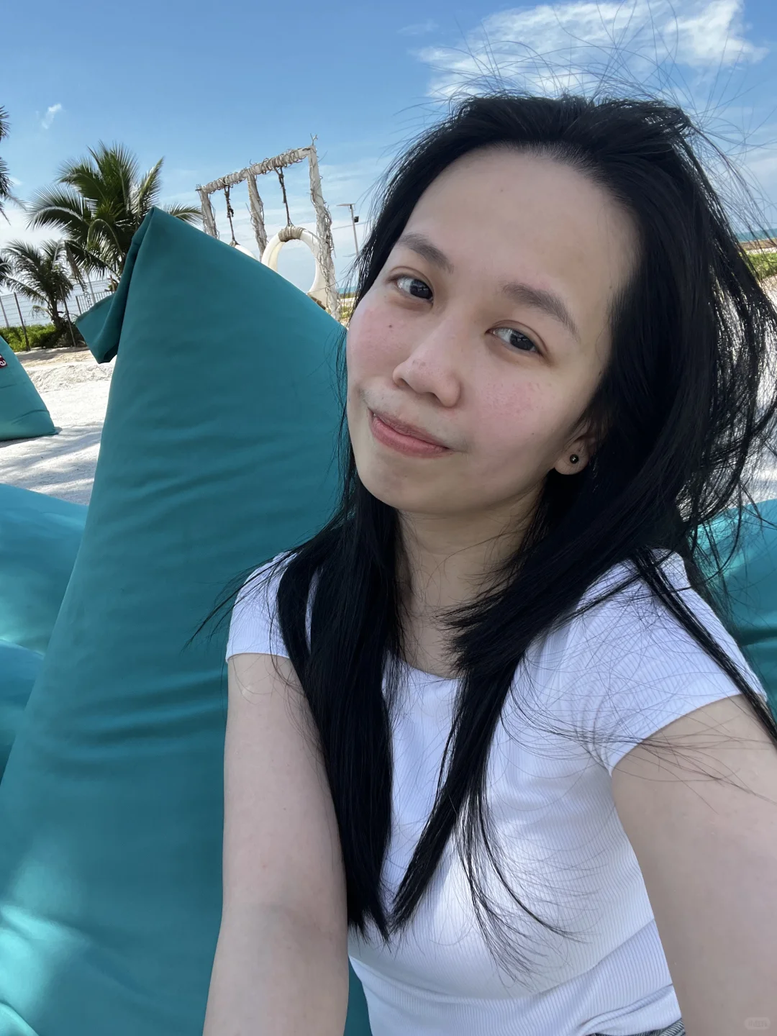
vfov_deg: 73.9
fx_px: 688
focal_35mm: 23
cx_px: 388
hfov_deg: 58.9
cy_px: 518
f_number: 2.2
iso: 32
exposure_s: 1/496
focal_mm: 2.71
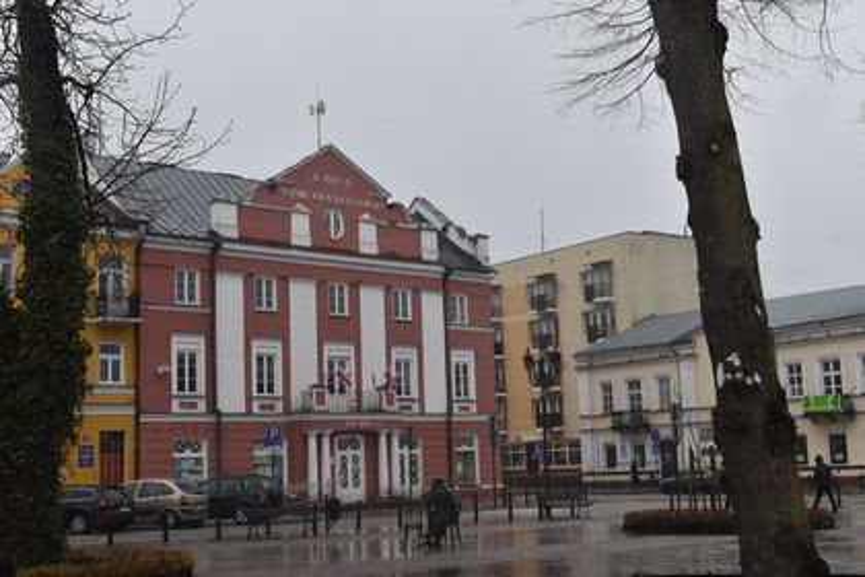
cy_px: 288
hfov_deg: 41.1
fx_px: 1153
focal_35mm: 48
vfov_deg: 28.1
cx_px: 432
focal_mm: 32
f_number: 8
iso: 250
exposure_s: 1/250
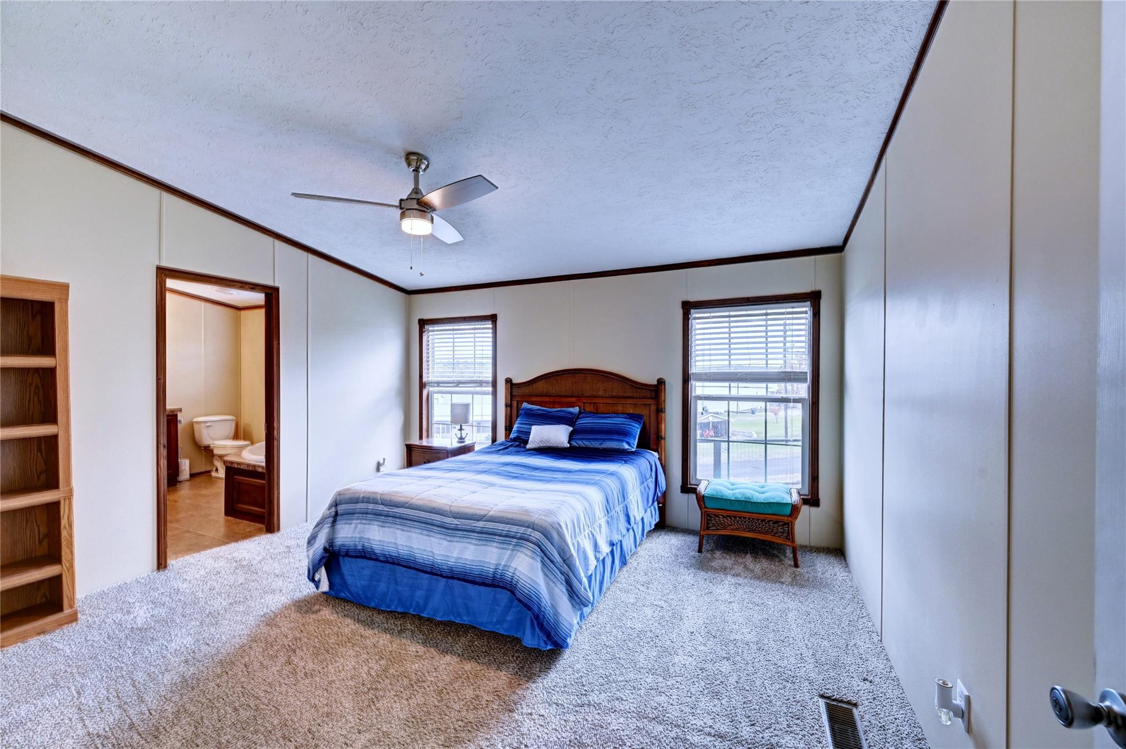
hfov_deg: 104.3
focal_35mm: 14
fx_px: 438
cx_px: 563
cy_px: 374
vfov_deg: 81.1
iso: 400
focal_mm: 14
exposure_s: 1/15
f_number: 8
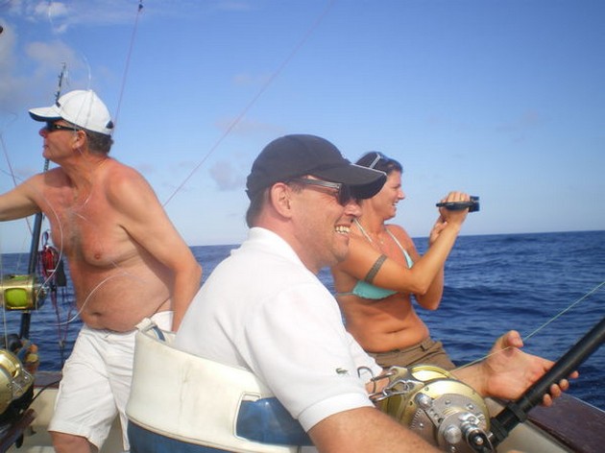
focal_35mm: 36
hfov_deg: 51.4
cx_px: 302
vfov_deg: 39.6
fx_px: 629
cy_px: 226
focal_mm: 6.3
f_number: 4.6
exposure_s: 1/400
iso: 50
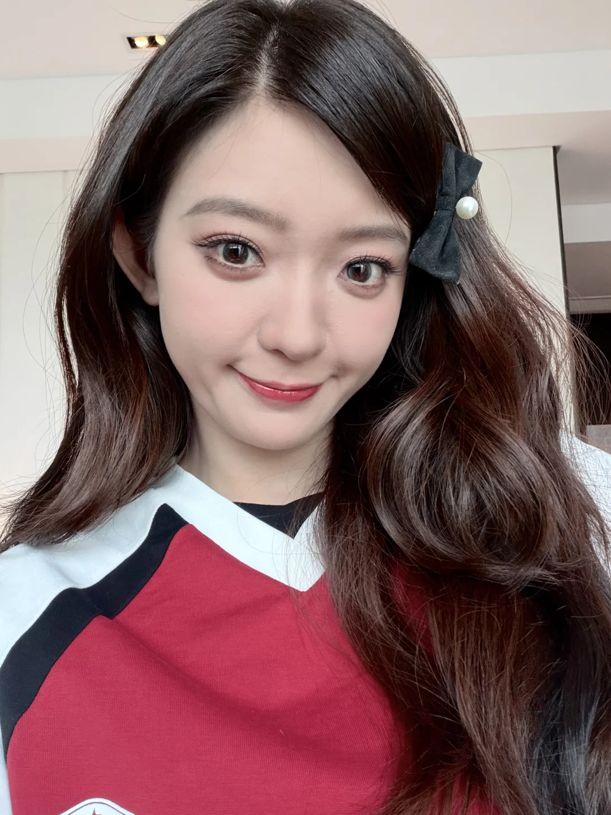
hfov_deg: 46.8
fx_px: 706
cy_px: 408
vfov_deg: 60.0
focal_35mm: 30
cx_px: 306
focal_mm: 2.71
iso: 80
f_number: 1.9
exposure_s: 1/63
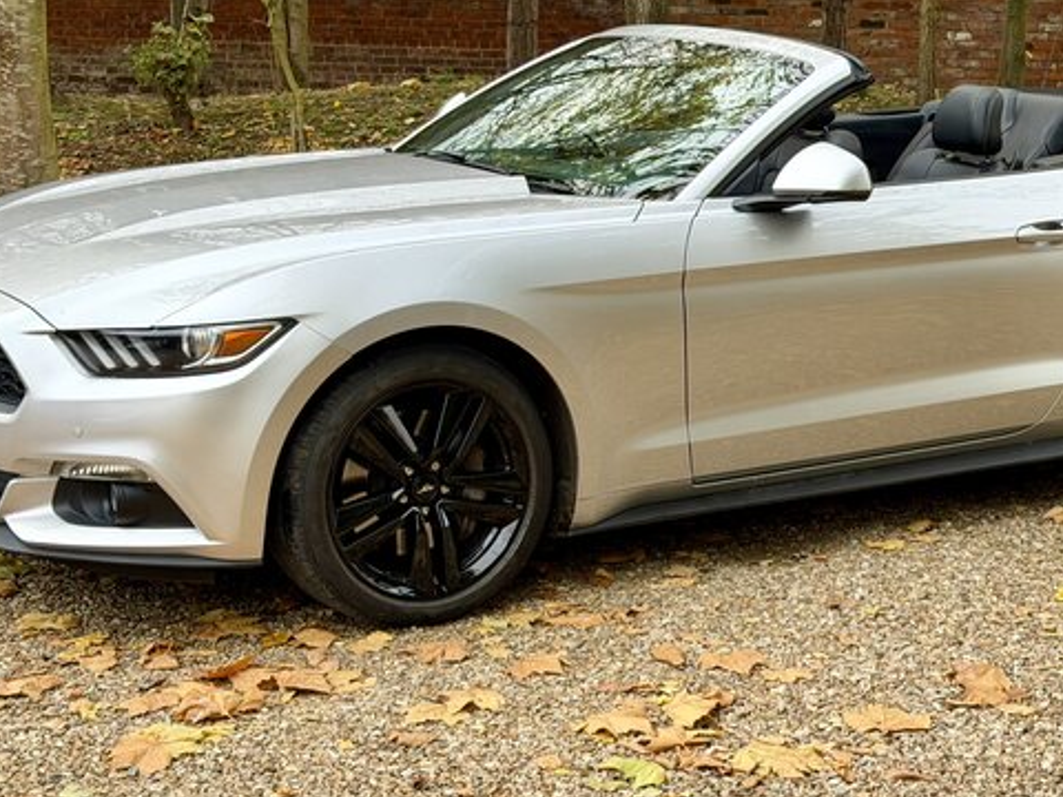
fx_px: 2457
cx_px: 731
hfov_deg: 24.3
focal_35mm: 80
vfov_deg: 18.4
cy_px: 376
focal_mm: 6.76
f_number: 1.78
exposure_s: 1/198
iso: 64
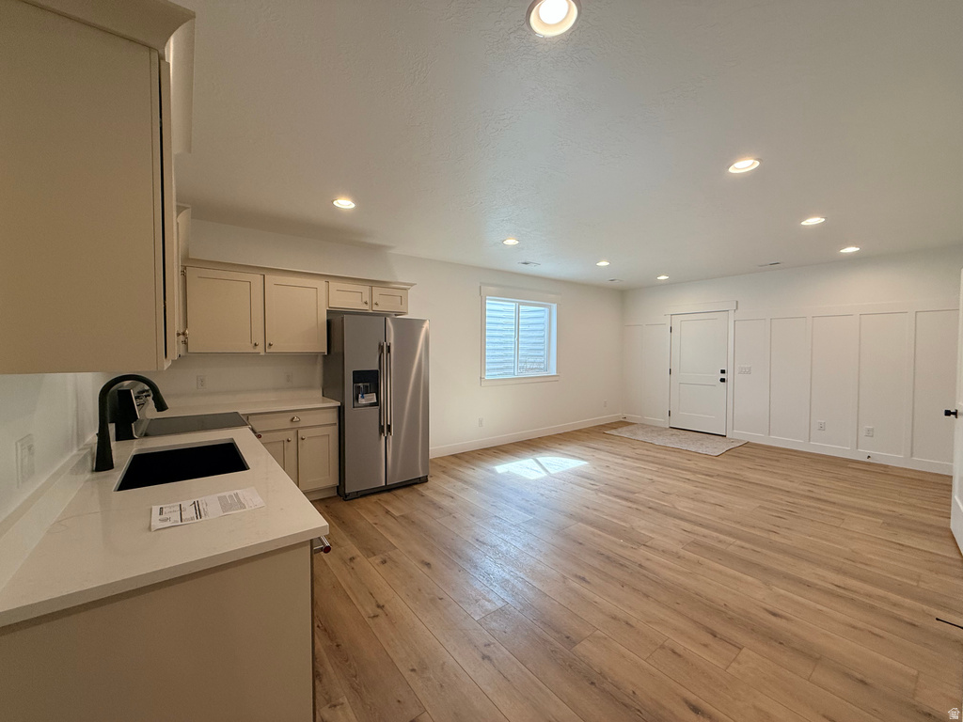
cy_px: 361
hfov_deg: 102.1
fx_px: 389
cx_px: 482
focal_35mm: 14
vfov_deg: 85.7
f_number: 2.2
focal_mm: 2.22
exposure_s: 1/120
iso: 125
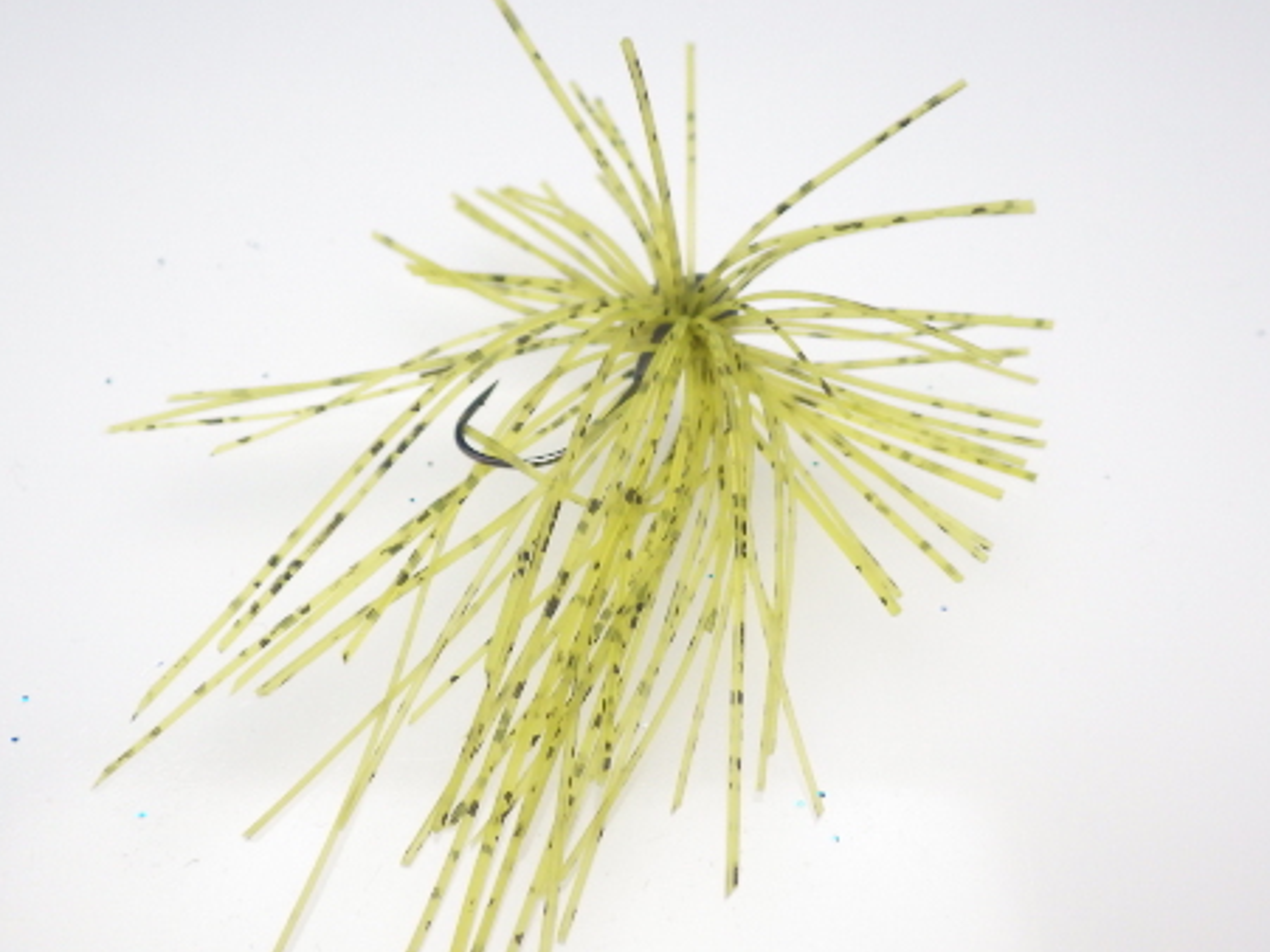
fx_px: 1614
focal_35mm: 44
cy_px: 552
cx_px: 608
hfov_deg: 42.9
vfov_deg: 32.8
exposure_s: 1/45
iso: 400
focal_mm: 5.5
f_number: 3.1
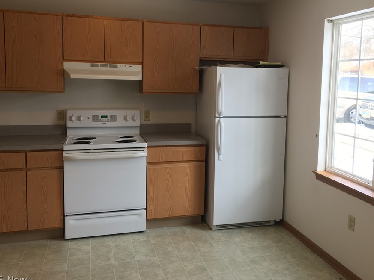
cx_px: 202
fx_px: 367
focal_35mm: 34
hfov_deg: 53.9
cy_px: 123
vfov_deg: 41.7
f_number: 2.2
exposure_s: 1/60
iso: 25
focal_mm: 4.15
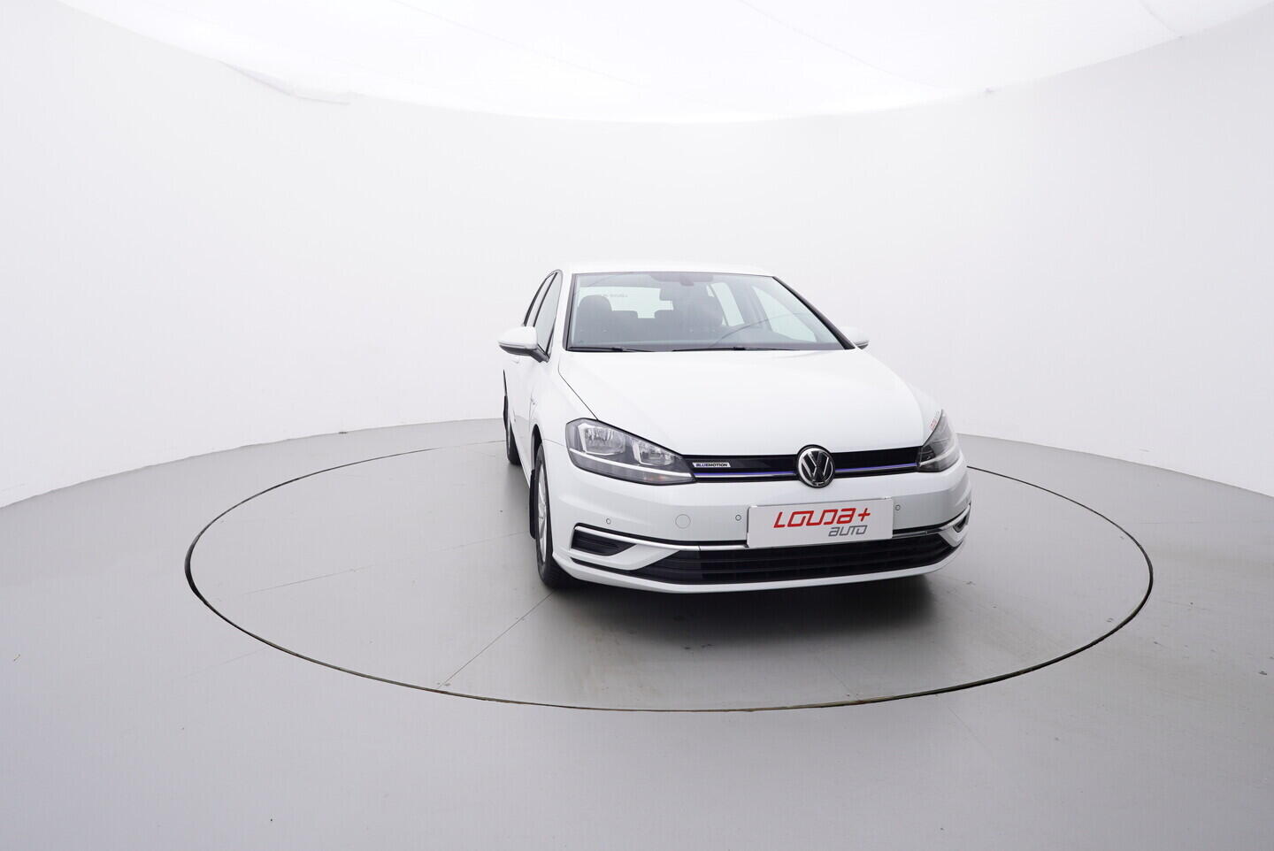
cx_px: 637
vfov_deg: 56.2
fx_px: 797
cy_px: 426
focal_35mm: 22
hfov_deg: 77.3
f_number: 5
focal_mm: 15
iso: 200
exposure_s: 1/80
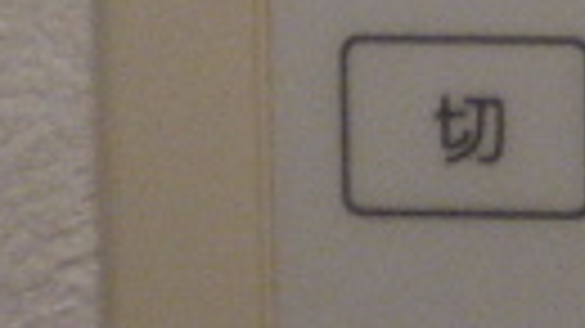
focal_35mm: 107
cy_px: -341
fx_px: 1659
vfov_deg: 10.4
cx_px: 810
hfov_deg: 18.3
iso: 320
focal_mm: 3.58
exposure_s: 1/60
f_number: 2.8
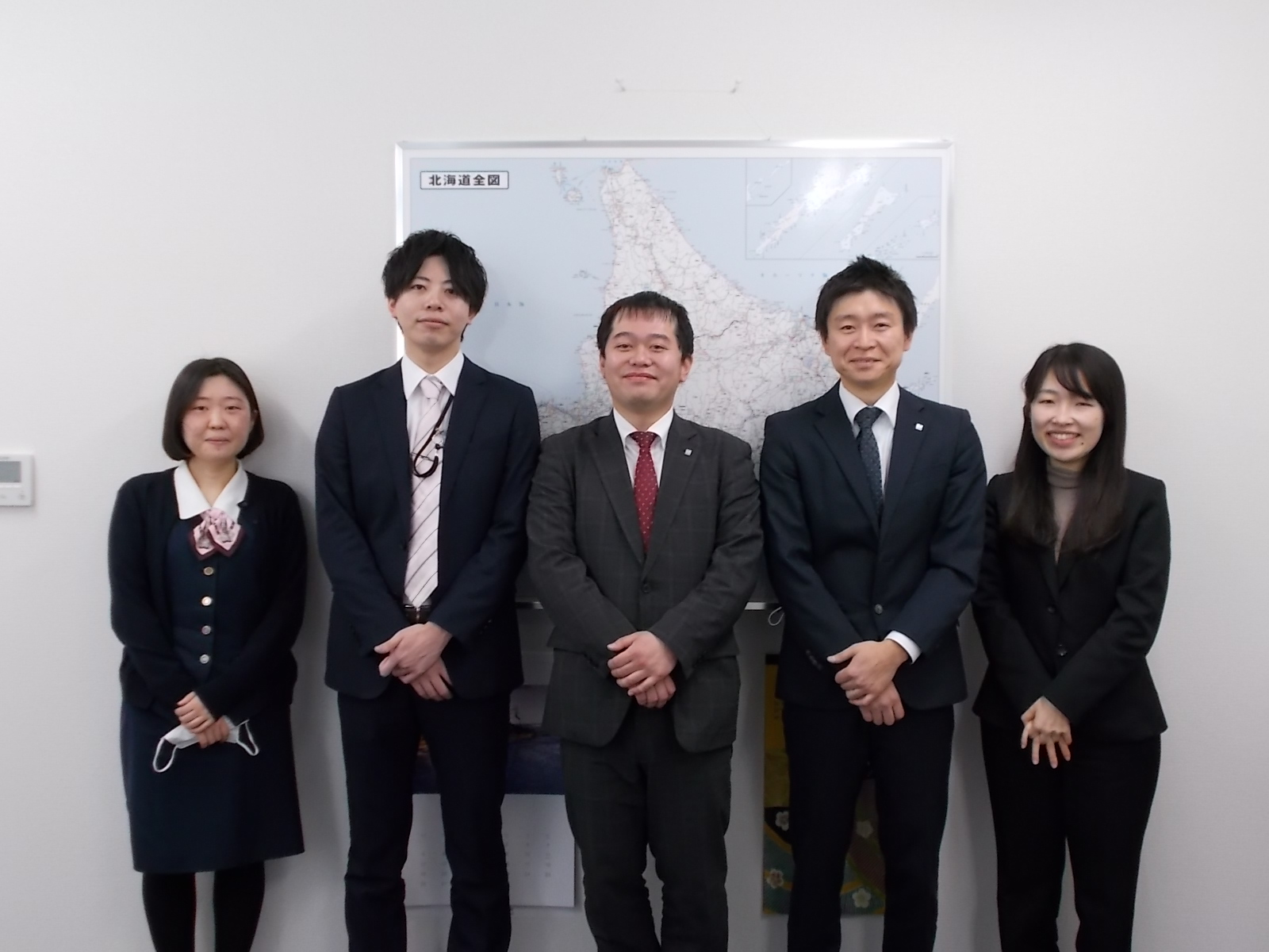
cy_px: 476
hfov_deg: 47.9
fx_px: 1430
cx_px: 634
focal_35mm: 39
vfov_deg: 36.8
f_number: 3.9
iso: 200
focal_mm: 6.9
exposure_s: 1/20
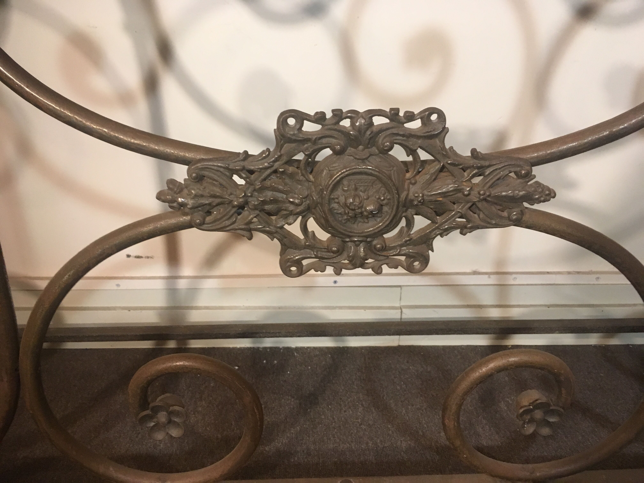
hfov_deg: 61.7
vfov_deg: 48.2
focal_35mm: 29
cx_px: 322
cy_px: 242
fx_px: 540
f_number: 2.2
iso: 160
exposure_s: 1/33
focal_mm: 4.15
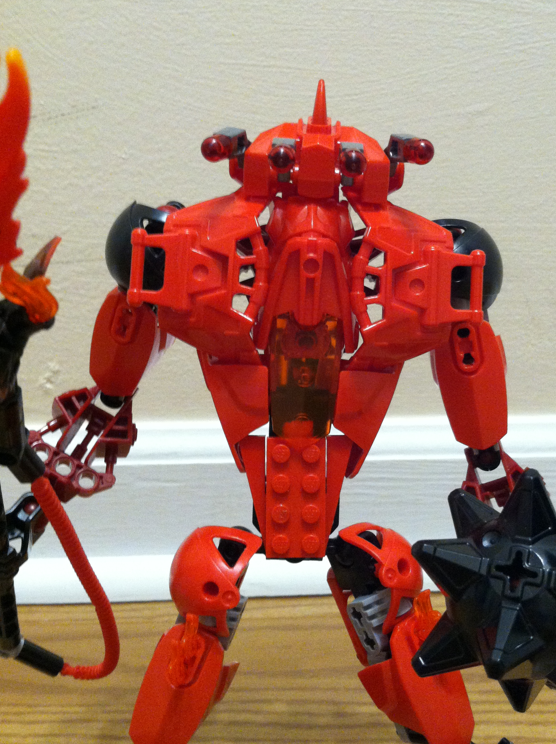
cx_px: 319
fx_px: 880
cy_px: 329
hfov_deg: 35.0
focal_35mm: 41
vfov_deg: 45.8
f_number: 2.8
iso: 320
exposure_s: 1/15
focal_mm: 3.85
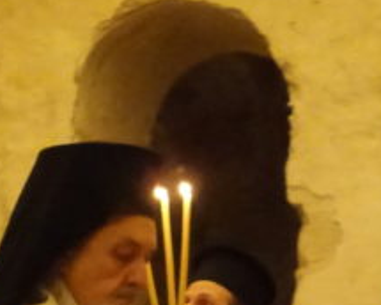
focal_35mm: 161
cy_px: 568
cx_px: 344
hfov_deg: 11.9
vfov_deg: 9.1
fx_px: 1815
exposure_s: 1/250
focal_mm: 13.25
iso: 6400
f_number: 2.8
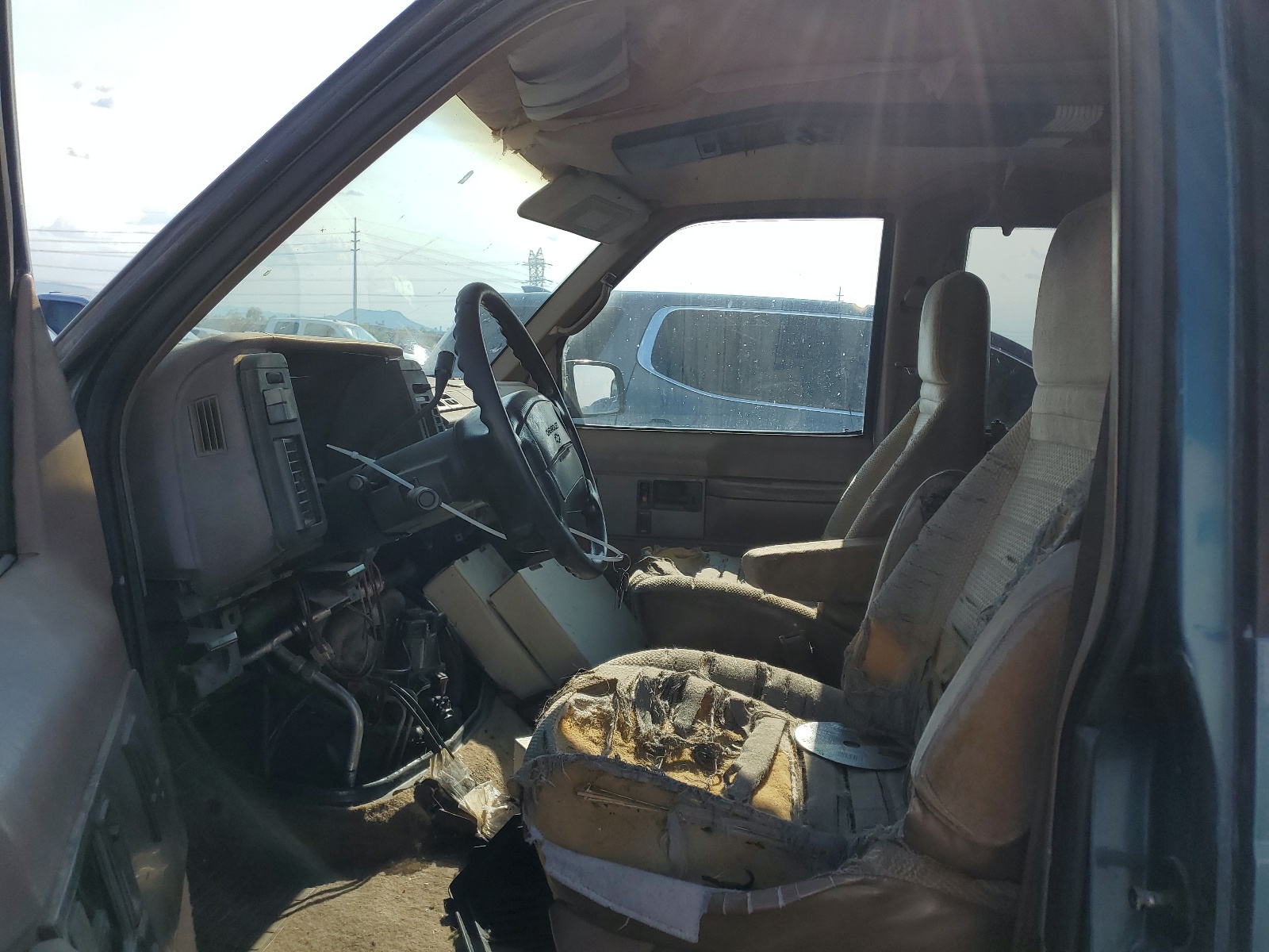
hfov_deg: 67.3
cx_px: 634
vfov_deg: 53.1
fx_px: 953
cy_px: 476
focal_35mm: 26
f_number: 1.5
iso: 50
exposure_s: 1/3333
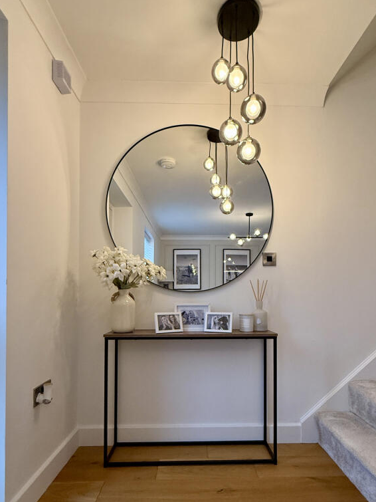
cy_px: 296
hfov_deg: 68.6
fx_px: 275
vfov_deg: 83.8
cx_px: 199
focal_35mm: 19
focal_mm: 2.22
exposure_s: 1/50
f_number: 2.2
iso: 320
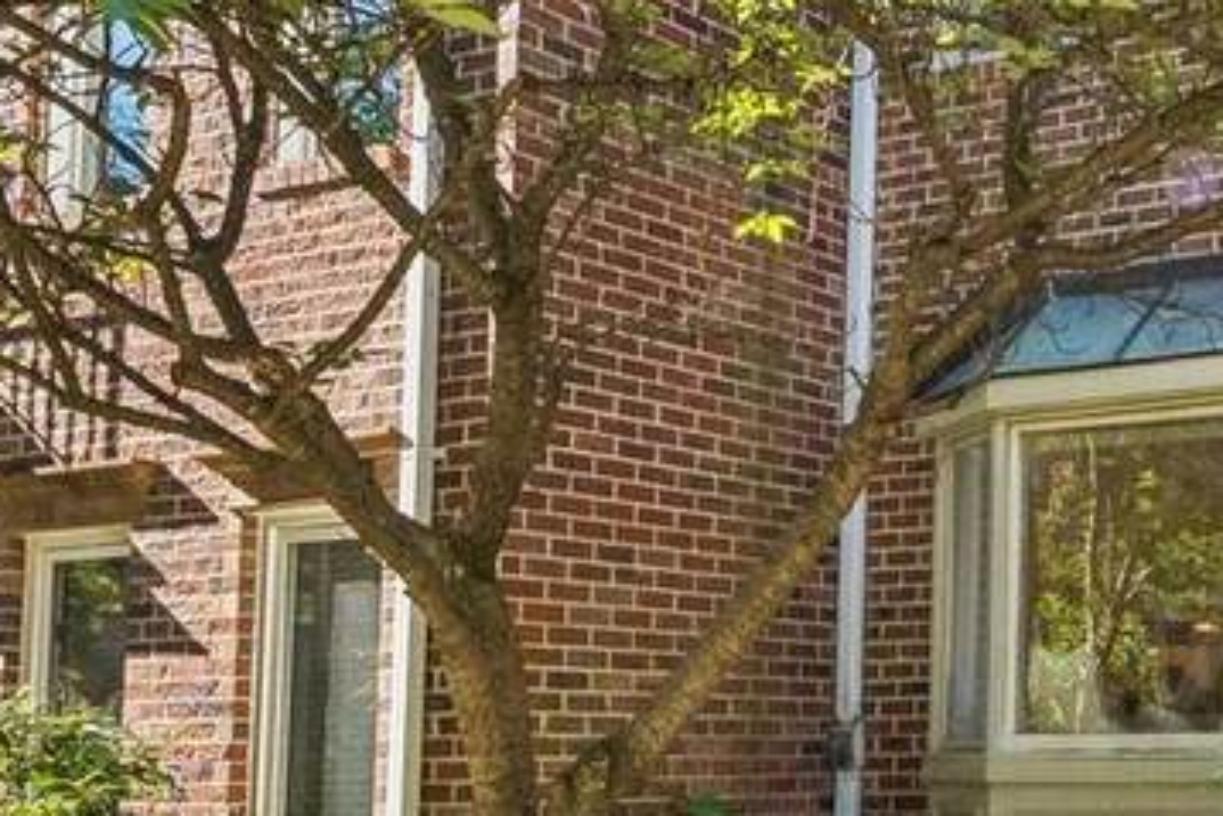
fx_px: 1699
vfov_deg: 26.4
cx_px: 1507
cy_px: 143
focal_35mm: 50
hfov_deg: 32.1
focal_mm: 14
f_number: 7.1
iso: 640
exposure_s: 1/500
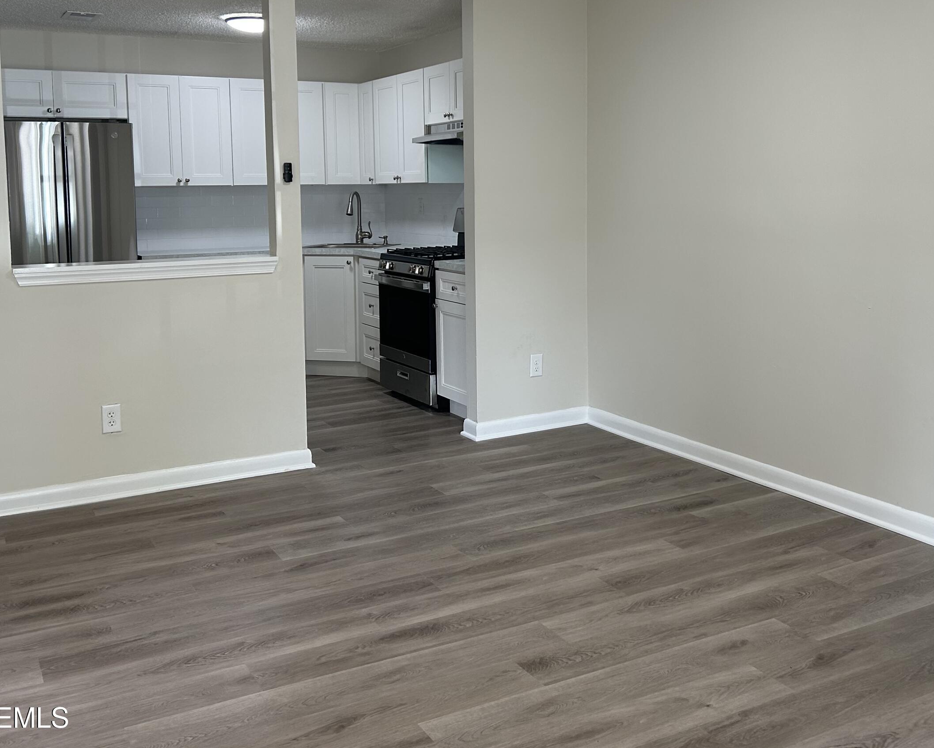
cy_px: 266
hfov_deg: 50.2
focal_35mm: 36
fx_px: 995
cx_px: 500
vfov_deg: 40.8
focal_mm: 5.7
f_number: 1.5
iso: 100
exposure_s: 1/120
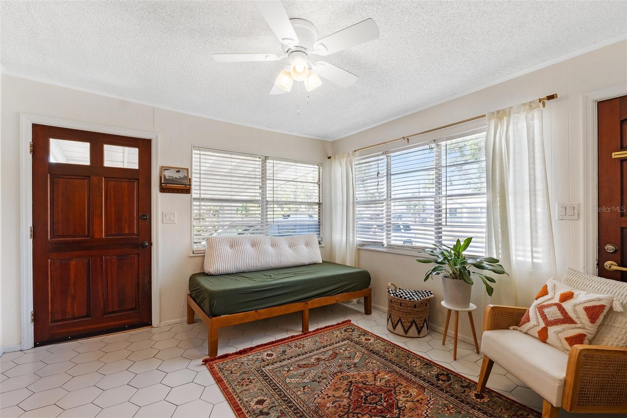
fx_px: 282
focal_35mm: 16
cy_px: 209
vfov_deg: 73.0
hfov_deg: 96.0
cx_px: 314
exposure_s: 1/5
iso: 160
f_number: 8
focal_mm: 10.8
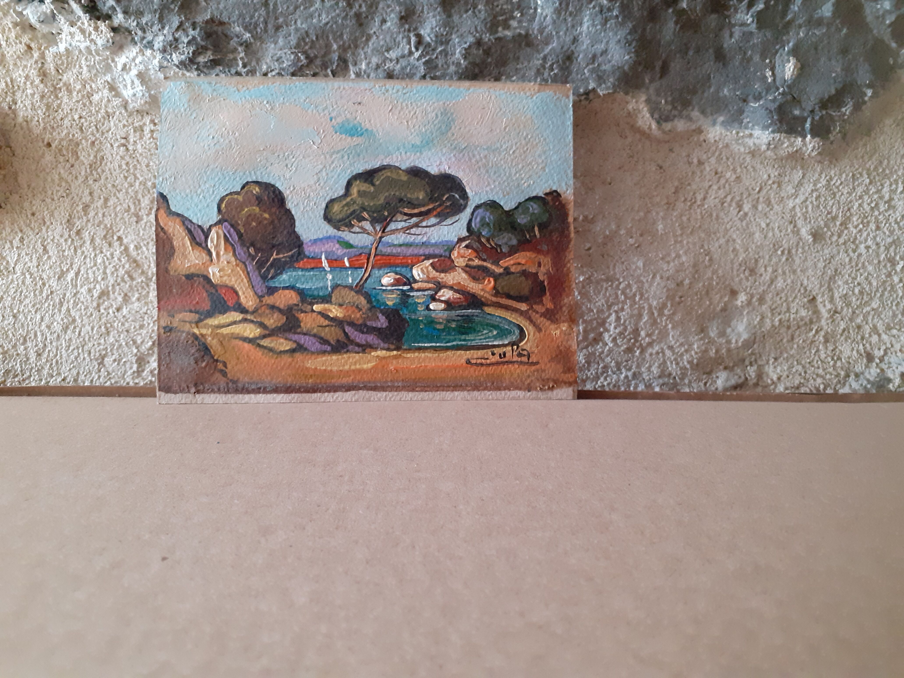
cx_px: 452
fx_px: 705
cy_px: 339
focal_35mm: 27
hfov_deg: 65.3
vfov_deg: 51.4
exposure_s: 1/25
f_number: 1.9
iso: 400
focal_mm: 3.6
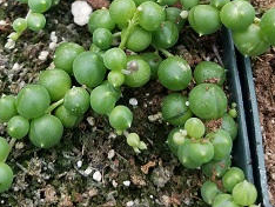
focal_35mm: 48
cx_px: 123
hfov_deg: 39.6
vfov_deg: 28.9
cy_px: 14
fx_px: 382
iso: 50
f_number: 1.7
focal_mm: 4.2
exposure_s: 1/145
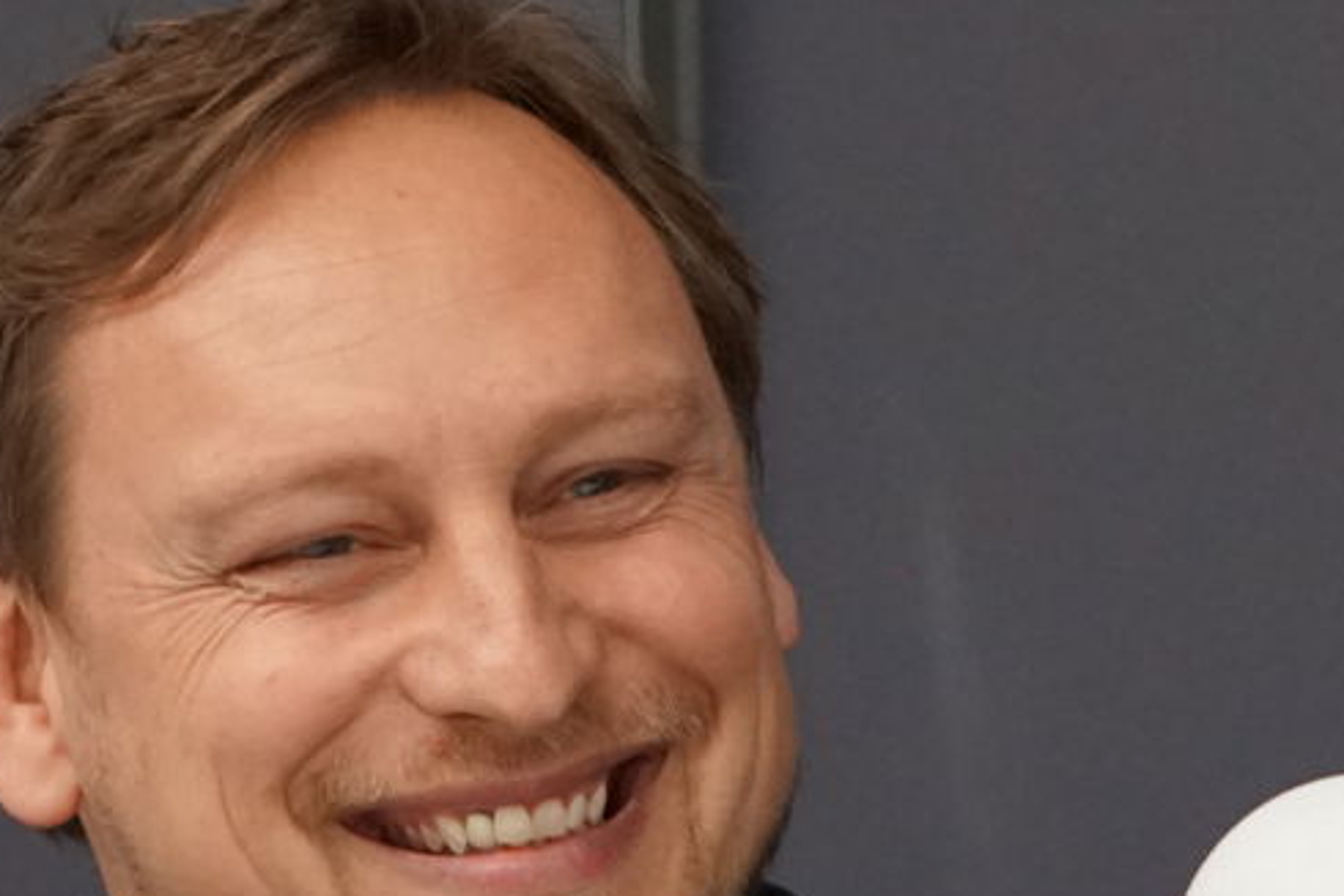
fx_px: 20837
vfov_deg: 2.5
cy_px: 751
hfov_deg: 3.7
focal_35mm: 558
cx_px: 968
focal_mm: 114
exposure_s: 1/200
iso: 2500
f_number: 5.6
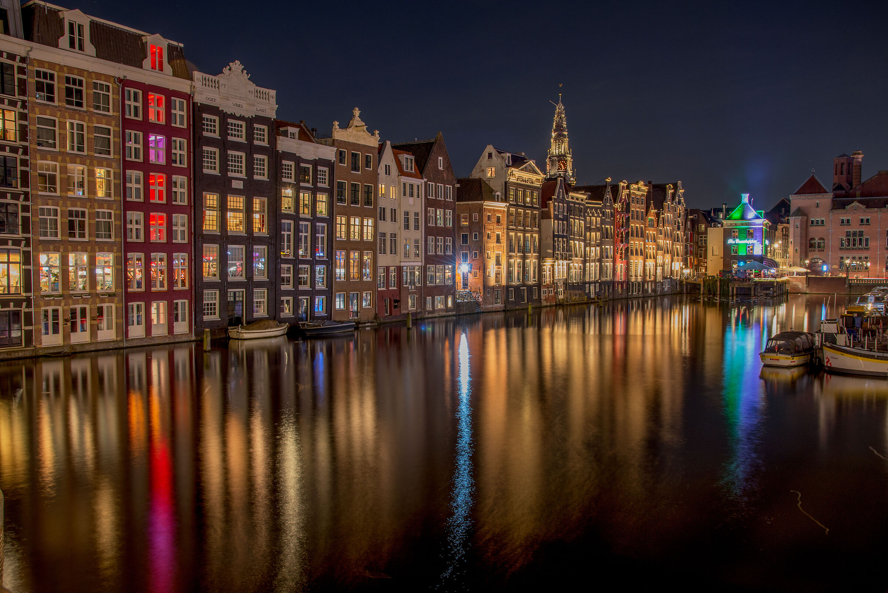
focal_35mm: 30
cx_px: 444
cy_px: 296
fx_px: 740
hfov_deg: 61.9
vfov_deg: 43.6
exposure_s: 30
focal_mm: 30
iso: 100
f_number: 8
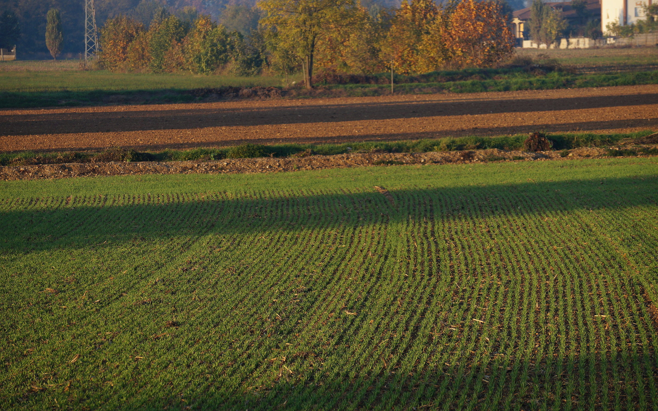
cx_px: 330
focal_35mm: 184
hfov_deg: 11.4
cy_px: 196
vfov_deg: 7.1
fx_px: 3300
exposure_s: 1/200
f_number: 5
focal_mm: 120
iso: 100
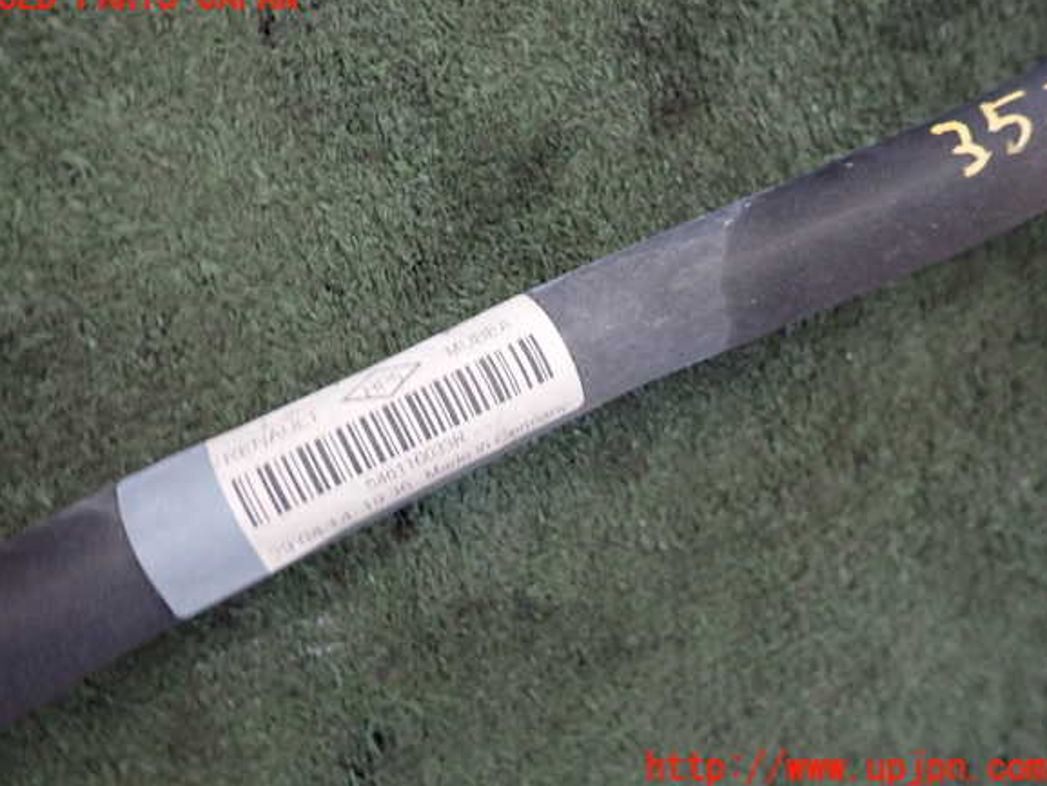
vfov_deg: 53.1
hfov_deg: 67.3
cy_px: 383
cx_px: 512
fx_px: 787
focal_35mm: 26
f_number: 2
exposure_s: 1/30
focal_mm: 4.5
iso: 500
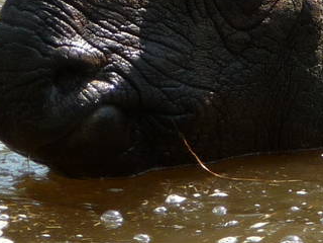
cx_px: 583
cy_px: -136
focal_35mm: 790
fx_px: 7371
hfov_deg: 2.5
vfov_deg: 1.9
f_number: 4.8
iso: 100
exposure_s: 1/250
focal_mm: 27.1
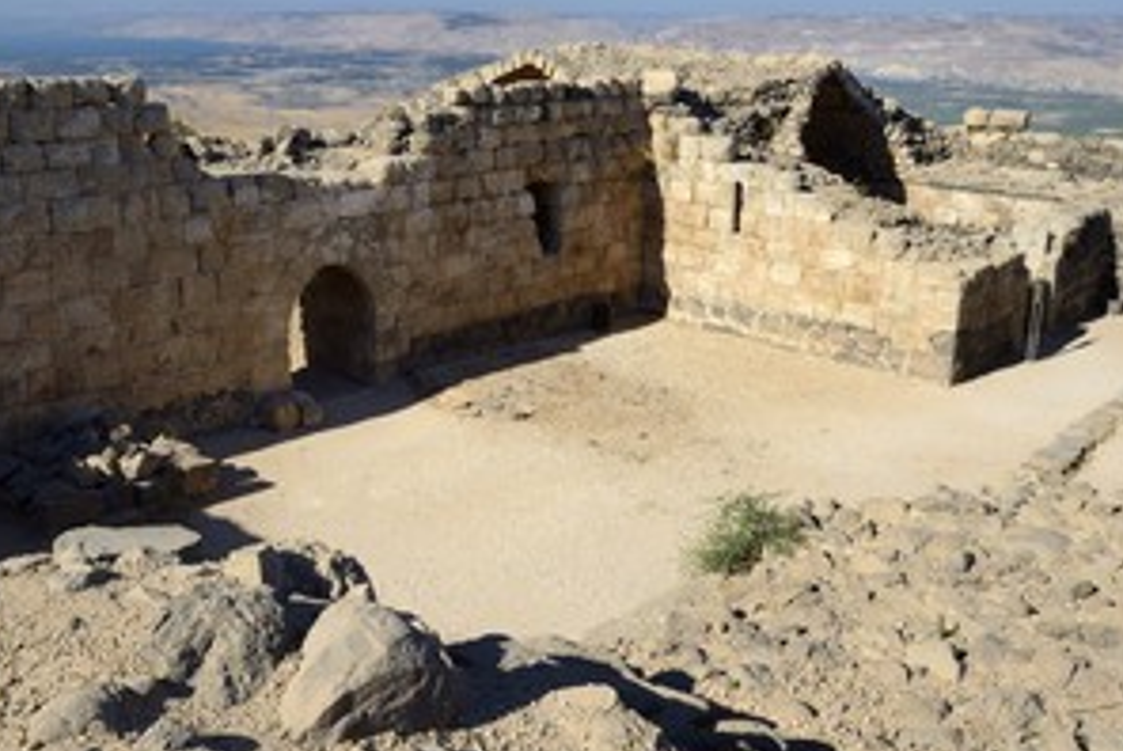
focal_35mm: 34
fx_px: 1062
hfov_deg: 55.6
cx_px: 505
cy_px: 262
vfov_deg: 38.6
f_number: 11
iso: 200
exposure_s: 1/320
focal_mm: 24
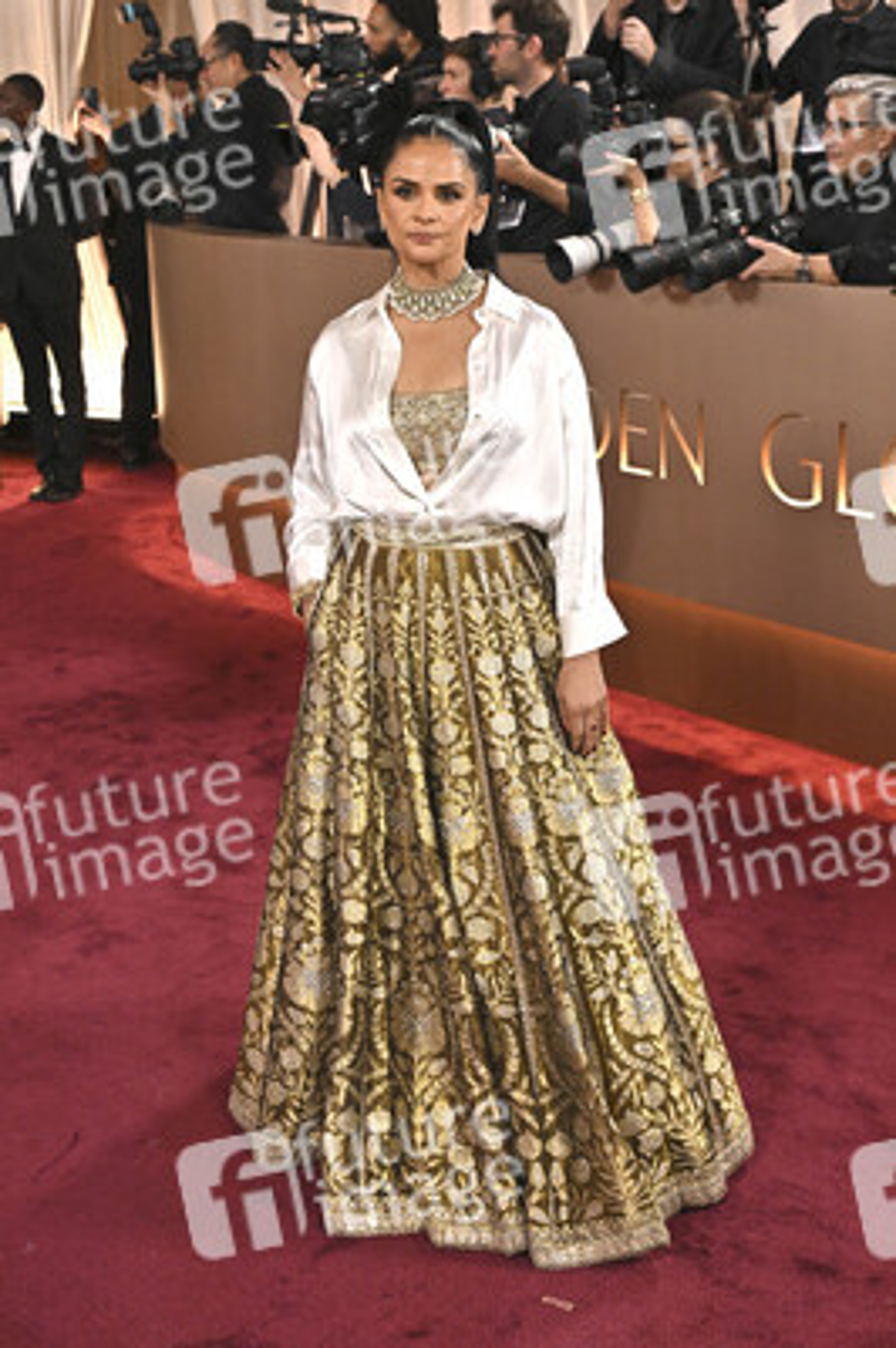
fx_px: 1758
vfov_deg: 41.9
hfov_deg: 28.6
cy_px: 674
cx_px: 448
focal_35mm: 47
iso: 2500
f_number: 5.6
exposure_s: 1/320
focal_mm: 47
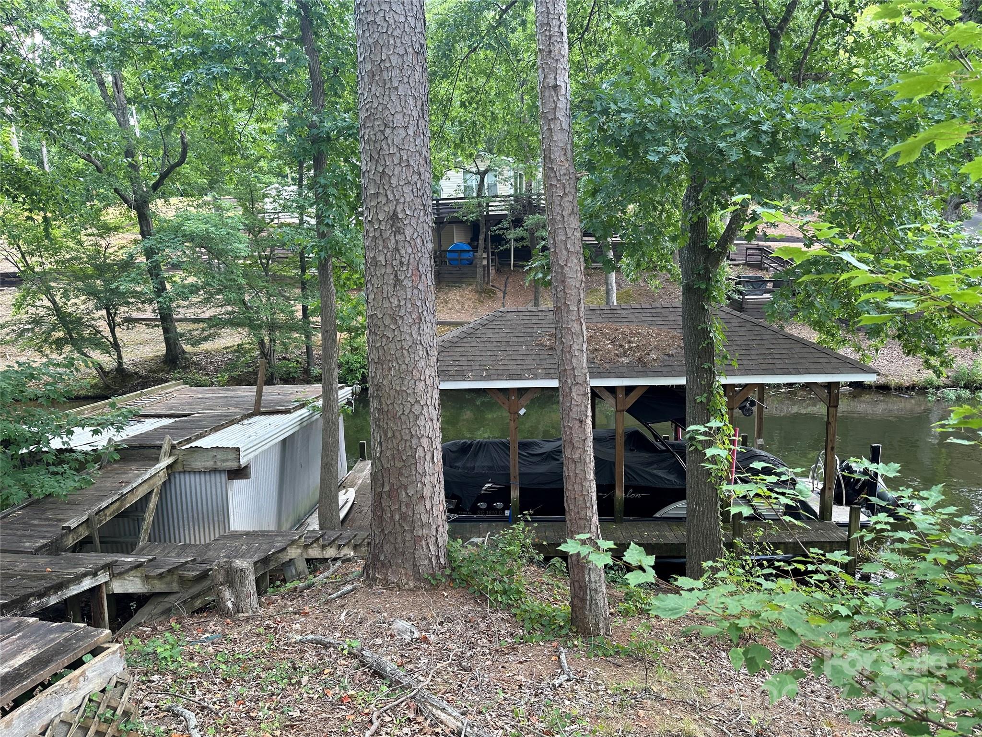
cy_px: 368
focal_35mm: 24
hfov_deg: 71.6
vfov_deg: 56.8
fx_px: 681
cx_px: 491
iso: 80
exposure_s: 1/121
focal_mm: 6.86
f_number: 1.78
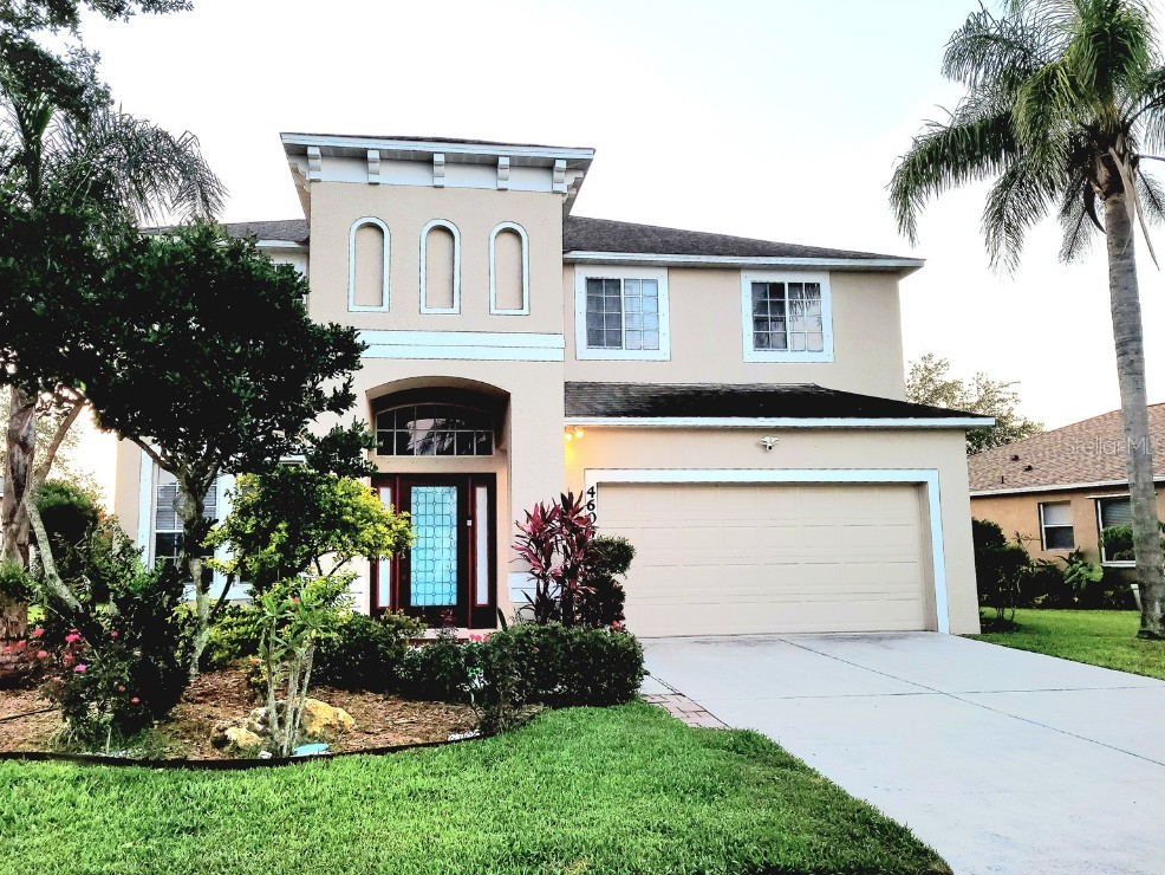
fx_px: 909
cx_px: 568
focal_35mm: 27
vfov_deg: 51.4
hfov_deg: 65.3
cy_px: 445
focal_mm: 5.4
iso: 50
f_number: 1.8
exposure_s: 1/120
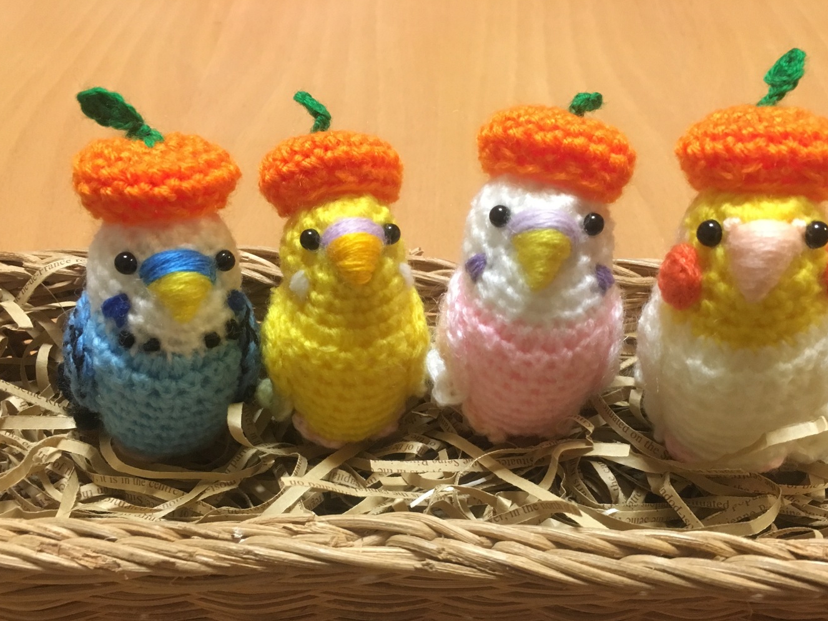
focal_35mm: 35
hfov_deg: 52.6
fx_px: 837
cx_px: 445
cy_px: 366
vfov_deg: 40.5
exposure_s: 1/24
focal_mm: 4.15
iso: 200
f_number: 2.2
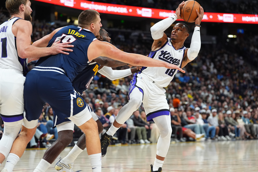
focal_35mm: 90
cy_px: 86
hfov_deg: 22.6
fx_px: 645
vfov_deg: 15.2
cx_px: 129
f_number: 3.2
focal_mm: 90
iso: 4000
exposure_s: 1/1600
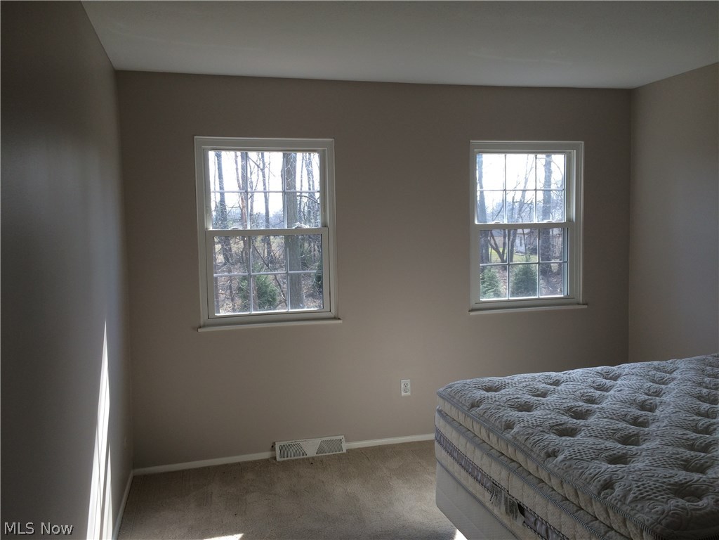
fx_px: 602
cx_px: 360
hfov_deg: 61.7
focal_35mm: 29
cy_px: 270
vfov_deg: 48.2
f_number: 2.2
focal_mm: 4.15
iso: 32
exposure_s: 1/127
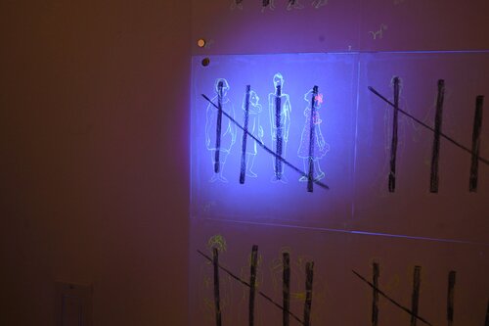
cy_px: 163
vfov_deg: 35.0
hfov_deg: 50.7
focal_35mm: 38
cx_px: 244
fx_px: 516
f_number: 7.1
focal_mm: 38
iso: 2500
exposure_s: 1/160
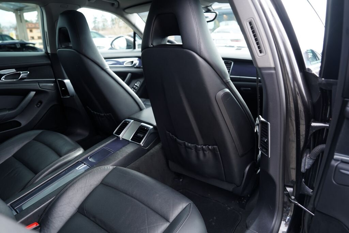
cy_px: 116
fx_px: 233
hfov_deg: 73.7
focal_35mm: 24
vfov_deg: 53.1
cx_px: 174
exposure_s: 1/40
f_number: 3.2
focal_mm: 24
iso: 100
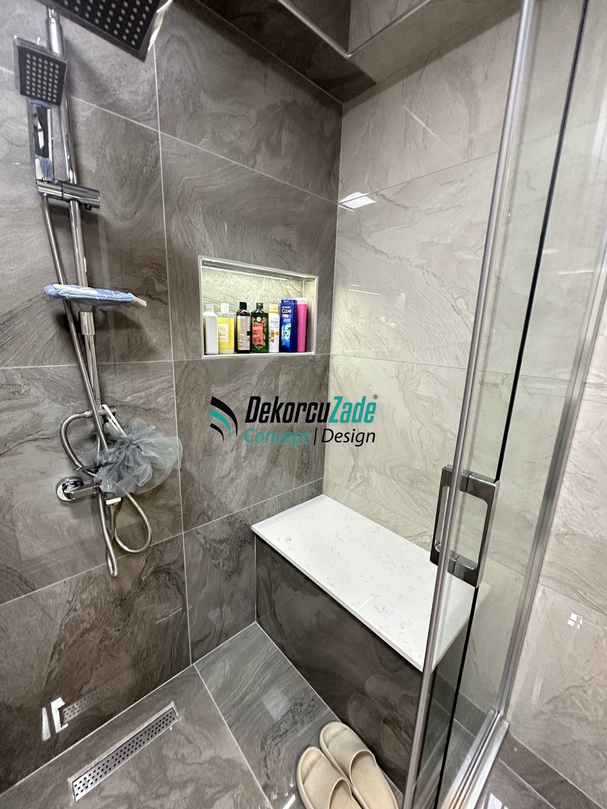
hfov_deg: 85.7
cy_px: 404
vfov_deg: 102.1
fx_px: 327
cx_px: 304
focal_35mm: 14
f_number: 2.2
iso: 320
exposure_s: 1/50
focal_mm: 2.22
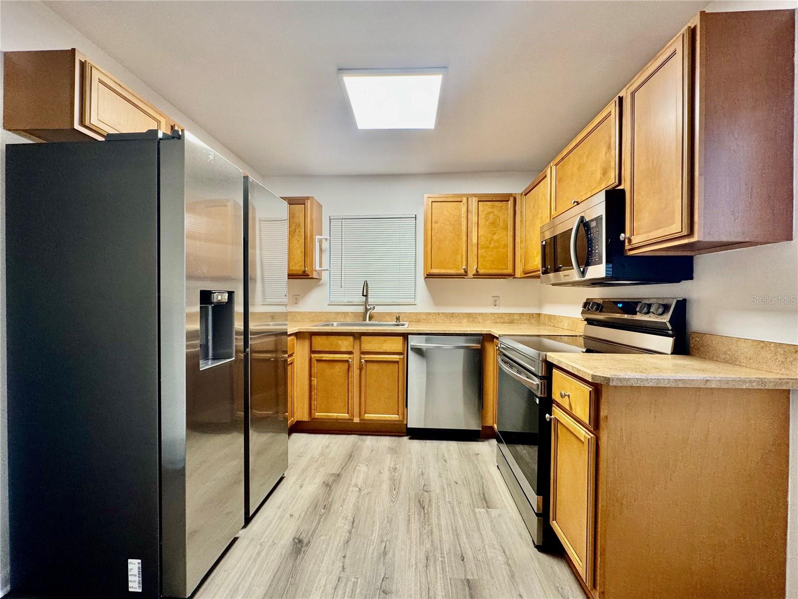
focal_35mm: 14
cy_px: 300
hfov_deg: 102.1
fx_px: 323
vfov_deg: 85.7
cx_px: 399
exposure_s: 1/60
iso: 160
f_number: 2.2
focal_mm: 2.22
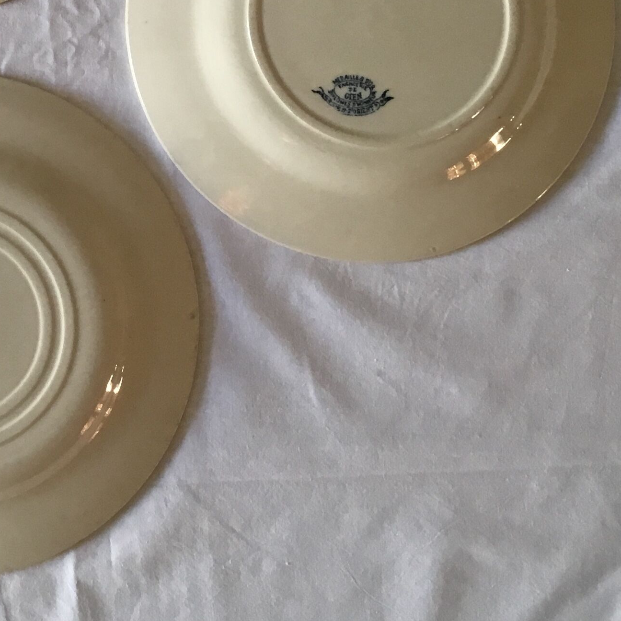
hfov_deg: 23.5
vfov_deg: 24.4
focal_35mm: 69
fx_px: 1400
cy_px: 83
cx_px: -60
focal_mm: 3.3
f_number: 2.4
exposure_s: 1/33
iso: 40
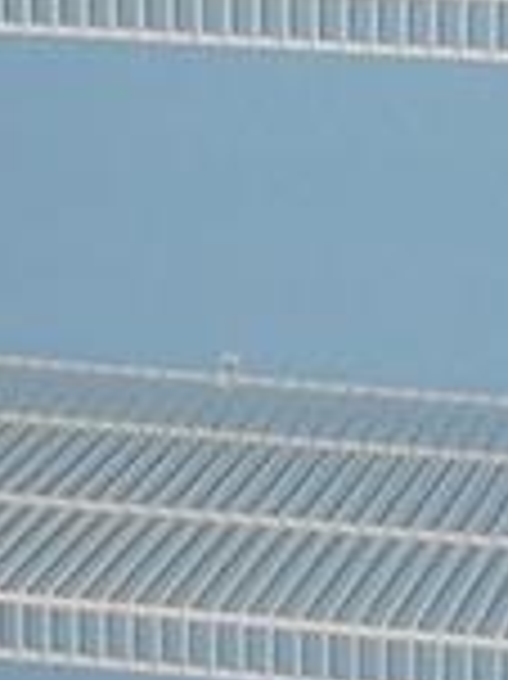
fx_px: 3586
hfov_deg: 8.1
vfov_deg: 10.6
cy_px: -225
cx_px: 355
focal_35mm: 183
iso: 200
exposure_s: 1/30
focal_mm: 4
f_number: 3
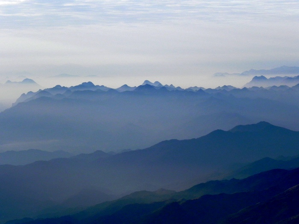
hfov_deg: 13.7
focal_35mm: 144
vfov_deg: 10.3
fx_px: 1244
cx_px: 150
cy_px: 112
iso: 160
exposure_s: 1/399
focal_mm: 25.7
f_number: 7.1
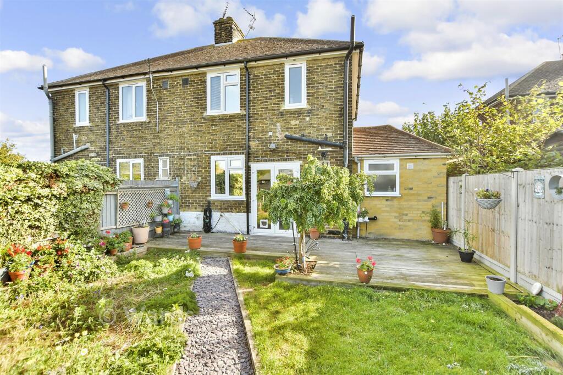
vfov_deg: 77.3
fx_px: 235
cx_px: 282
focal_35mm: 15
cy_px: 188
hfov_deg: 100.4
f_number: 8
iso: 500
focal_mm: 10
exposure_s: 1/250
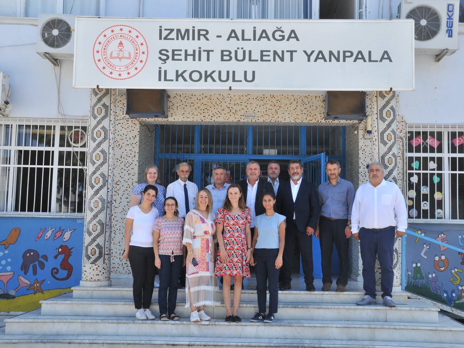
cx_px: 248
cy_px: 175
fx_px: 577
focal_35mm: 43
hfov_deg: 43.8
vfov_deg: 33.6
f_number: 9
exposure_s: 1/320
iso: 640
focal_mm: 26
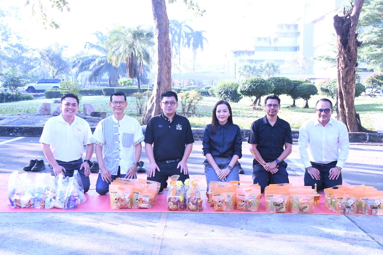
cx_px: 192
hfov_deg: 43.6
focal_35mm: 45
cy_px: 128
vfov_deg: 29.9
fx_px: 479
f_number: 9
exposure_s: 1/320
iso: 2500
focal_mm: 30
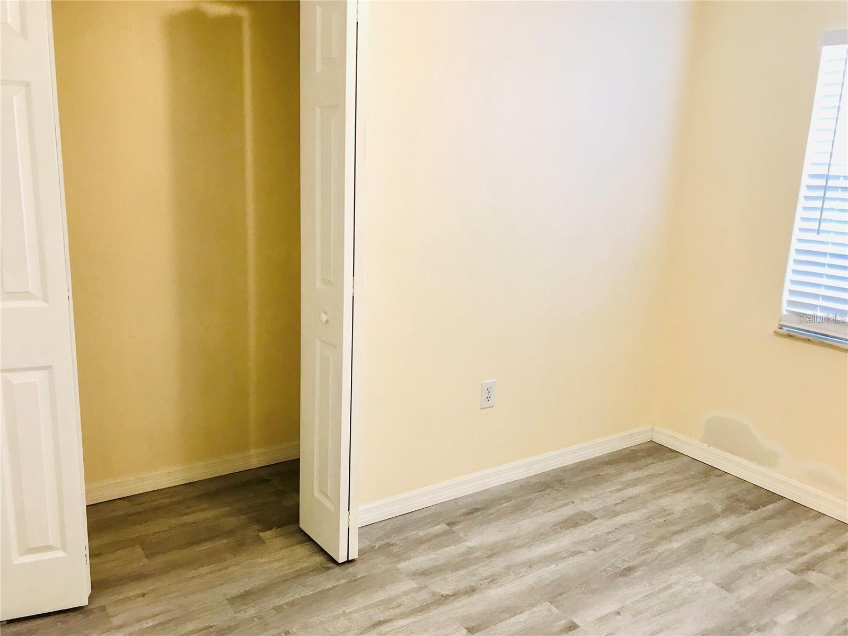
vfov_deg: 49.7
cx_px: 424
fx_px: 686
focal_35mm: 28
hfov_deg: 63.4
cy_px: 318
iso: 25
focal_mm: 3.99
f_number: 1.8
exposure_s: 1/30
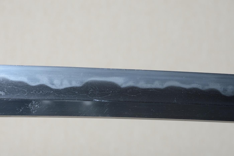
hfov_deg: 14.4
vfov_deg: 9.6
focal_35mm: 142
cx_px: 117
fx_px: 925
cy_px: 78
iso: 400
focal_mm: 95
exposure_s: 1/2
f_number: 11
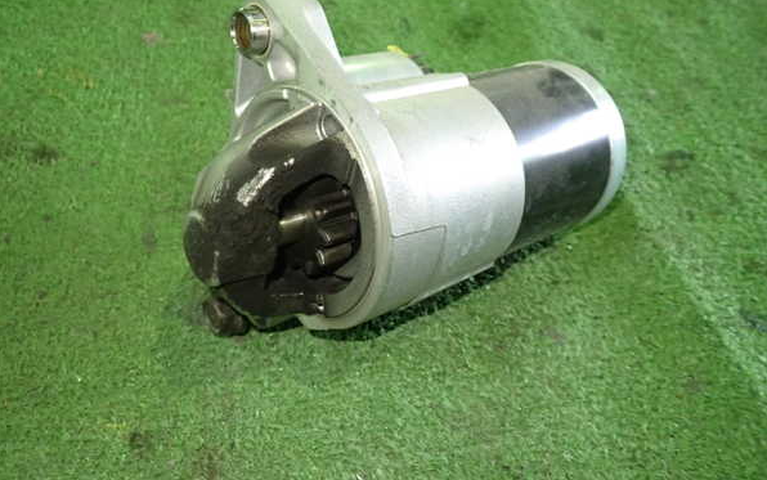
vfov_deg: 39.4
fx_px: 669
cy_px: 224
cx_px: 382
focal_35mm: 32
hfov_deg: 59.6
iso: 500
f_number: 2.3
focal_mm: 5.4
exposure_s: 1/30
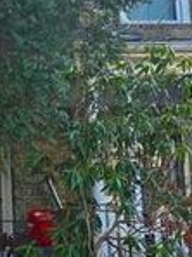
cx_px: -102
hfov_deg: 13.4
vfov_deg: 18.7
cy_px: 53
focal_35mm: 104
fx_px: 769
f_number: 1.7
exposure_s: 1/300
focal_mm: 6.3
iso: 12
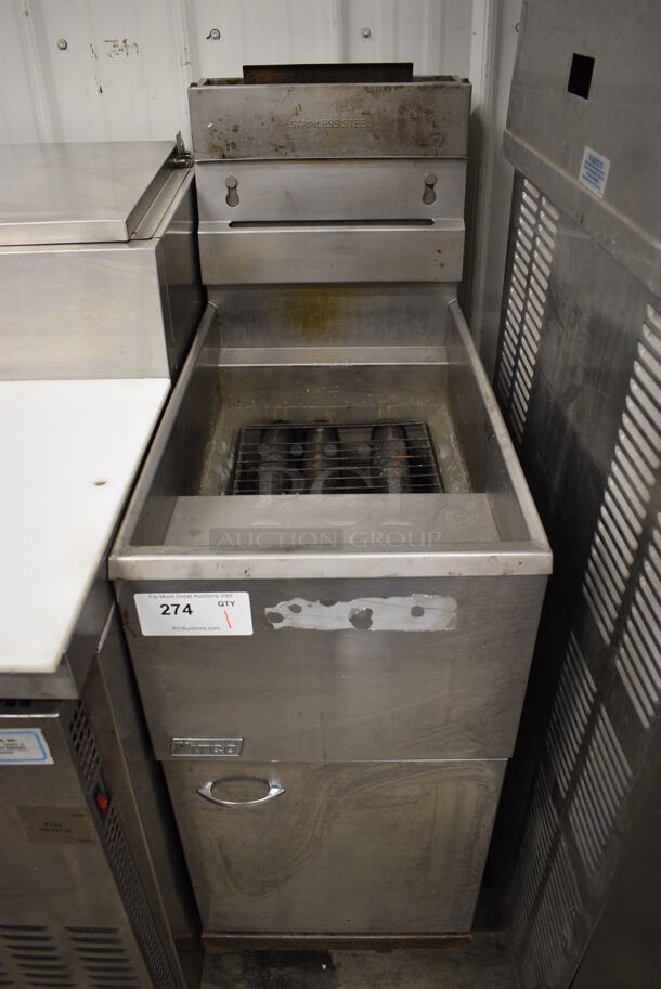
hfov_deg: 48.0
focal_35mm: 27
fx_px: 742
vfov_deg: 67.3
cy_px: 494
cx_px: 330
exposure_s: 1/125
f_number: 3.5
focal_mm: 18
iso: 1400
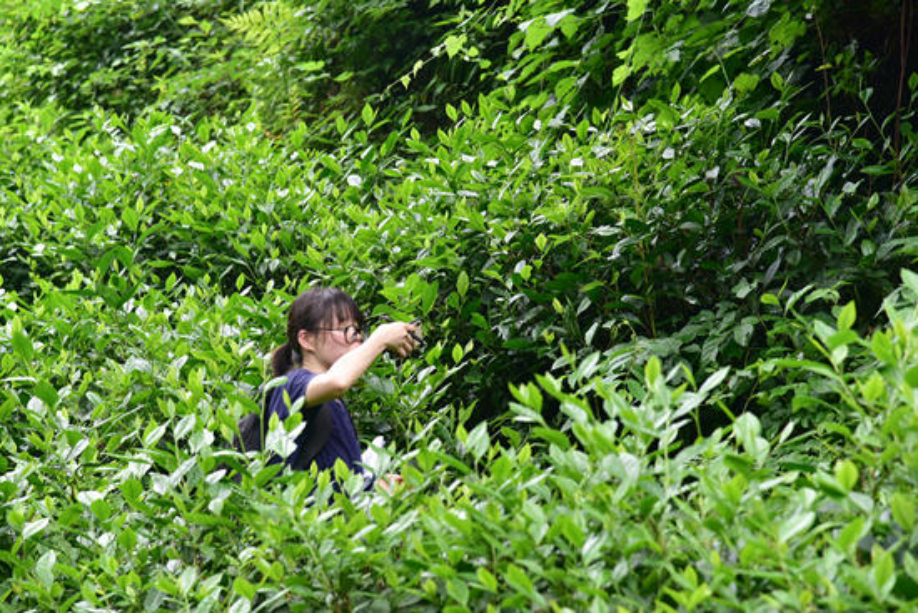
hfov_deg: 17.1
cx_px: 459
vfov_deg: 11.4
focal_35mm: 120
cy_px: 306
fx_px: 3061
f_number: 5.6
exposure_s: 1/500
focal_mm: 120
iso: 800
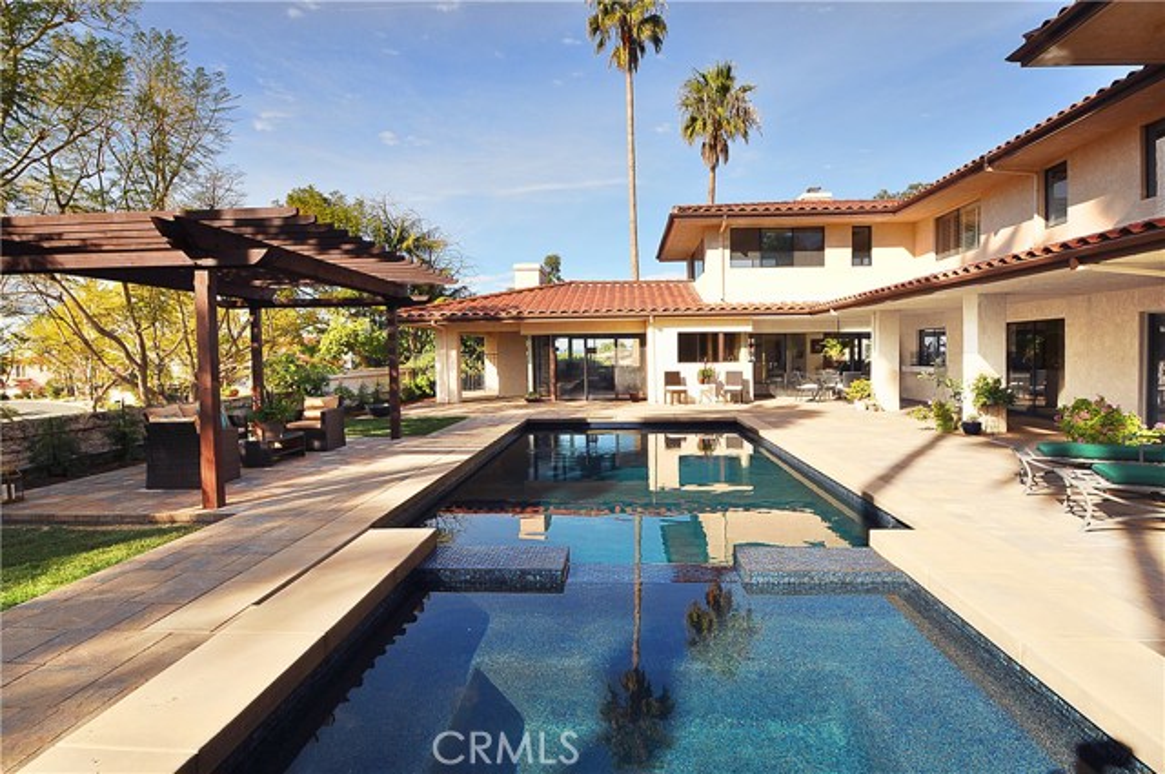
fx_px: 630
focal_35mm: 20
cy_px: 387
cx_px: 582
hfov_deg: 85.5
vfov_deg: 63.1
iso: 200
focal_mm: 13
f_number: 11
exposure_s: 1/160
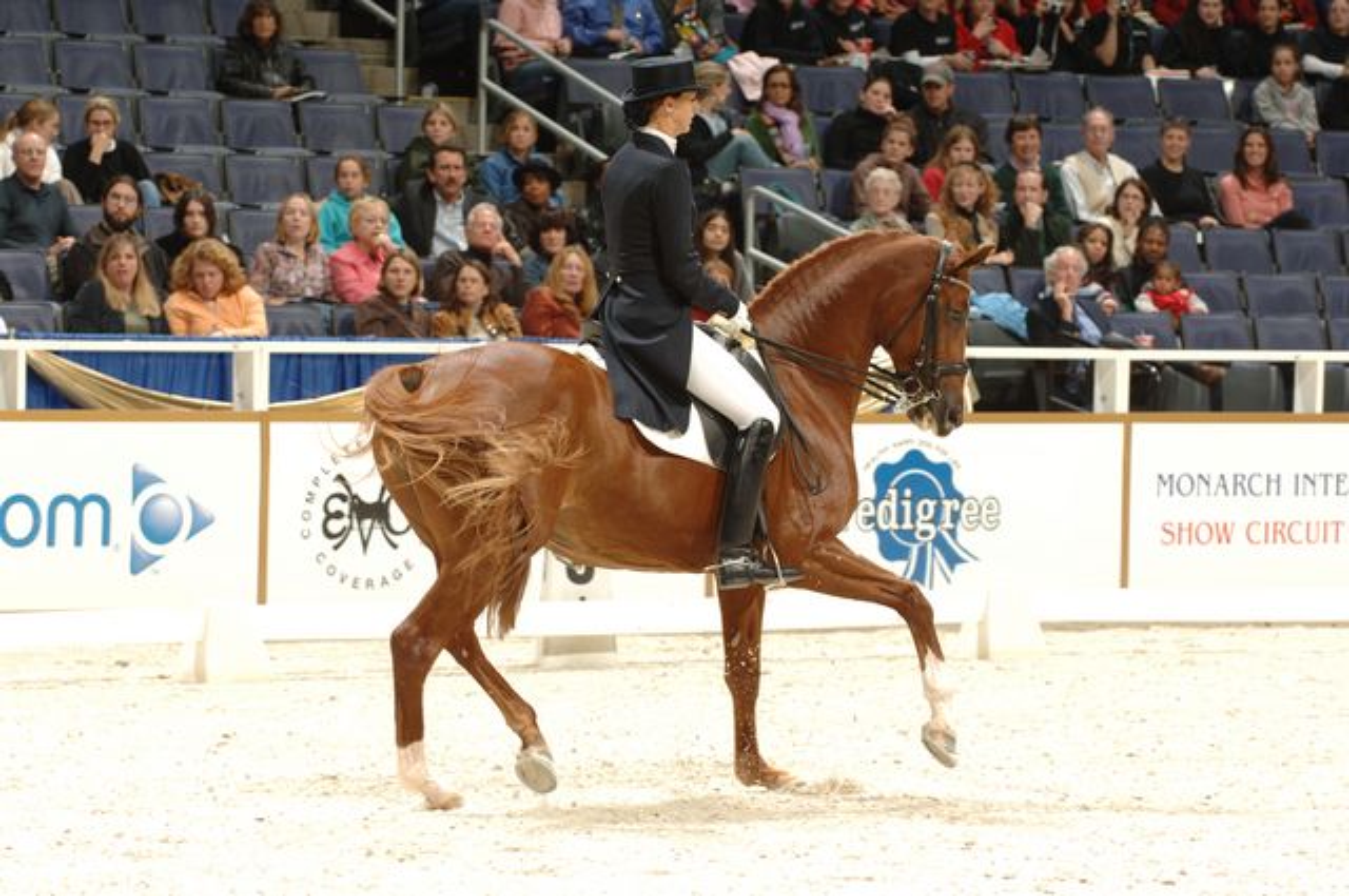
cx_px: 674
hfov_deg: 10.2
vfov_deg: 6.8
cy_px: 448
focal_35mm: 202
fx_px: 7578
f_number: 5
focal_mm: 135
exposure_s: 1/250
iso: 200
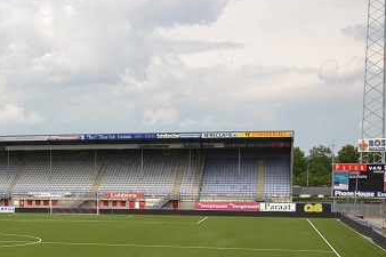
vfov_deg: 19.3
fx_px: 739
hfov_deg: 26.5
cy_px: 239
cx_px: -57
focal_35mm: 69
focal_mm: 18
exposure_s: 1/250
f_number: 8
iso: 100
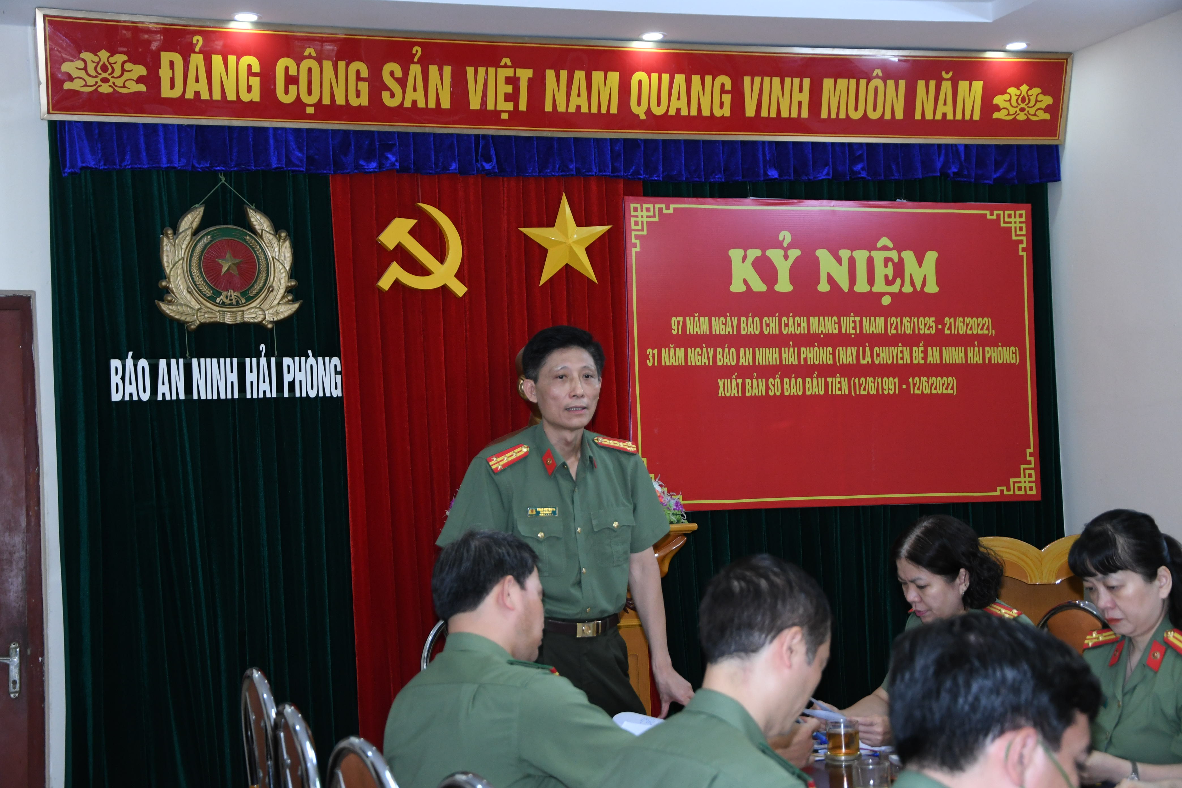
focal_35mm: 57
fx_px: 1871
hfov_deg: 35.1
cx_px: 591
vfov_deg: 23.8
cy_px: 394
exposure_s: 1/200
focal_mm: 38
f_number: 4.5
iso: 1600
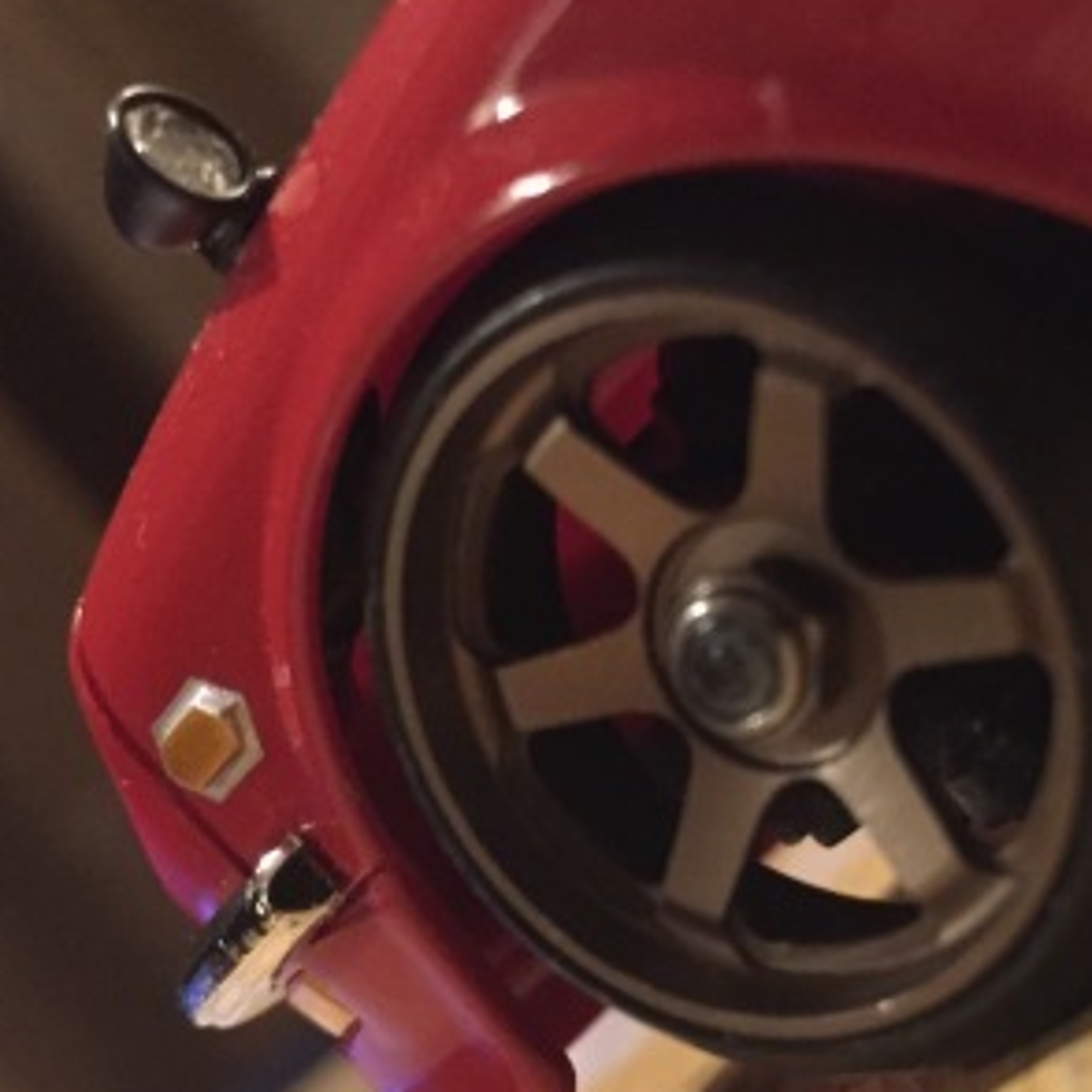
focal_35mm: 61
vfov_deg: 28.0
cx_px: 709
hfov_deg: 28.0
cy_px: 696
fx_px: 2177
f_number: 2.2
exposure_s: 1/17
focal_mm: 4.15
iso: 800
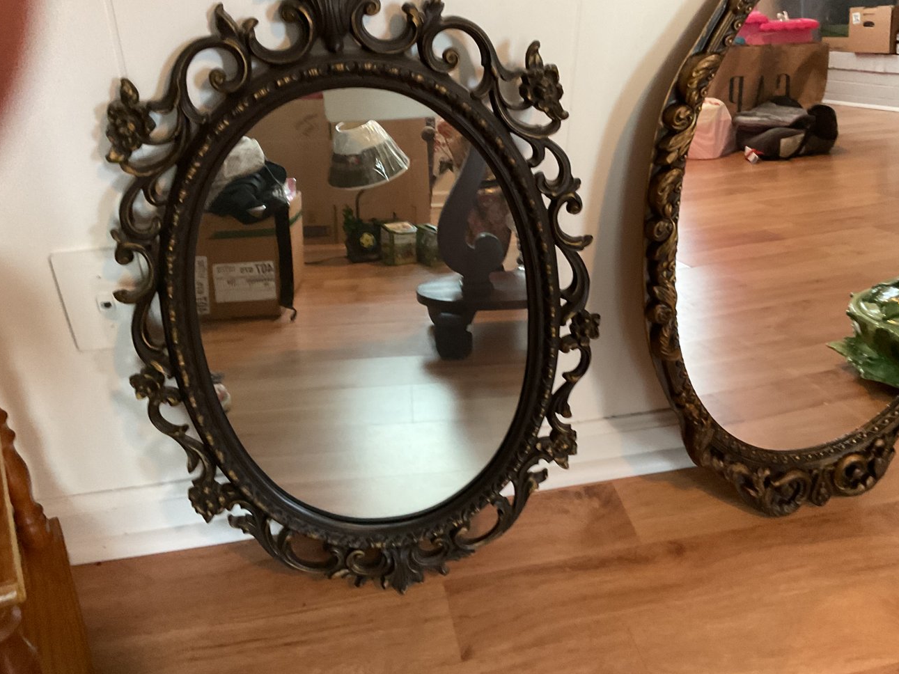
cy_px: 284
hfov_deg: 53.9
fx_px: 883
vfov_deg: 41.7
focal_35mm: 34
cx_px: 477
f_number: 1.8
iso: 250
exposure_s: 1/30
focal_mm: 3
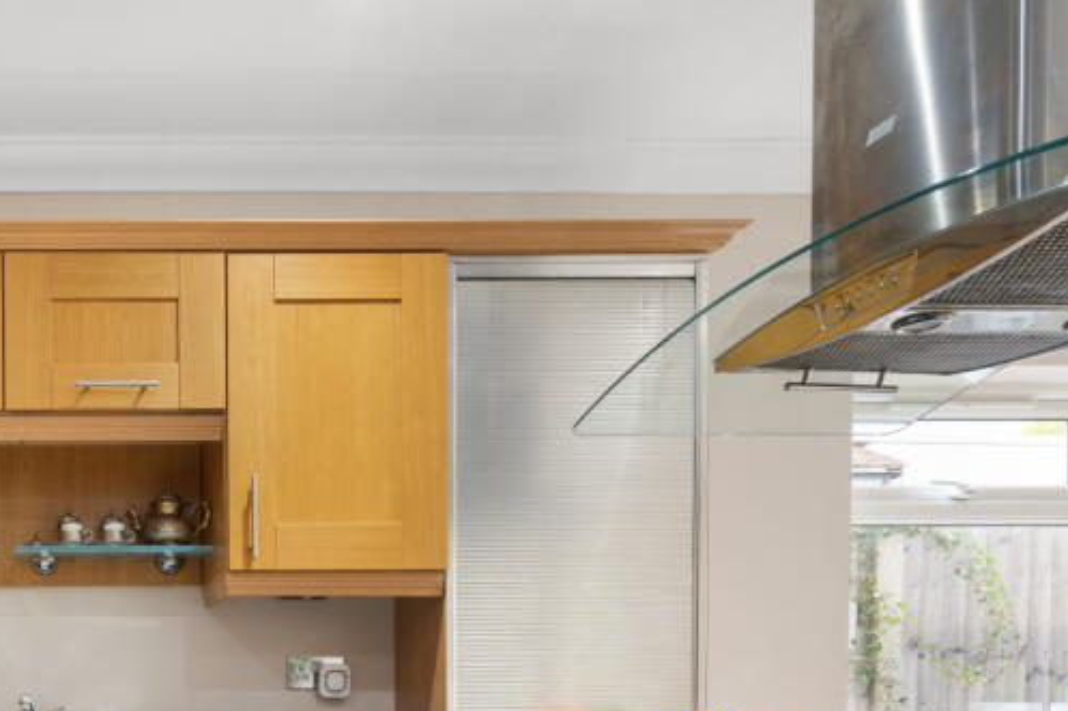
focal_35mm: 33
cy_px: 714
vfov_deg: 35.9
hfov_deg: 48.2
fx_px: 979
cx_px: 24
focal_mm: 16
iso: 320
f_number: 8
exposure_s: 4
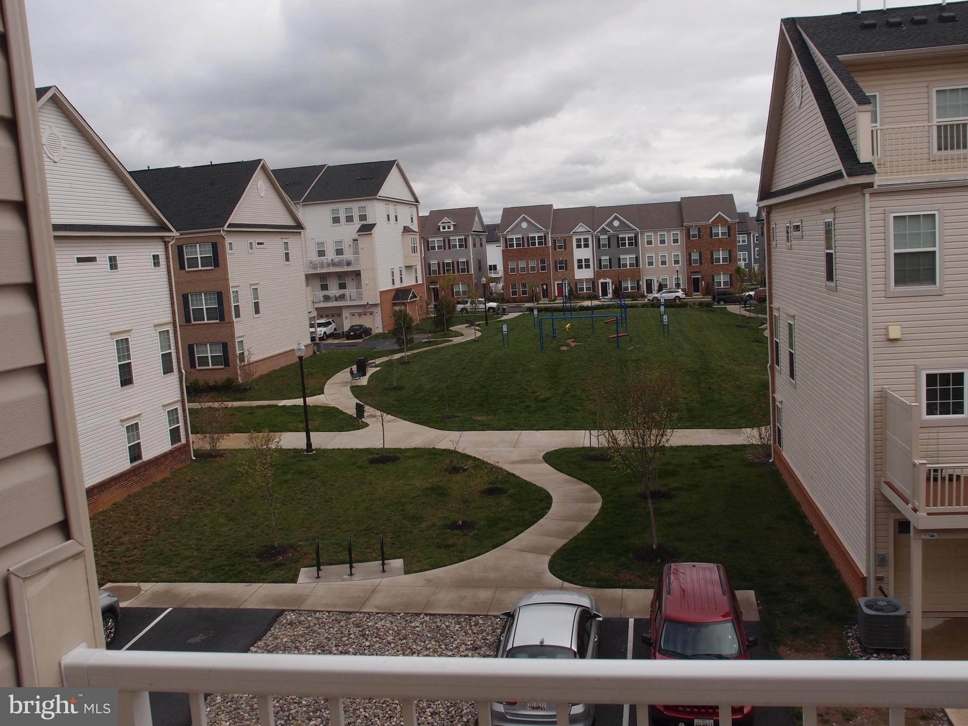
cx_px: 484
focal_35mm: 30
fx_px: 839
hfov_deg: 60.0
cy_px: 363
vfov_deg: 46.8
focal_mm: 6.48
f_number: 4
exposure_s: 1/800
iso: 100
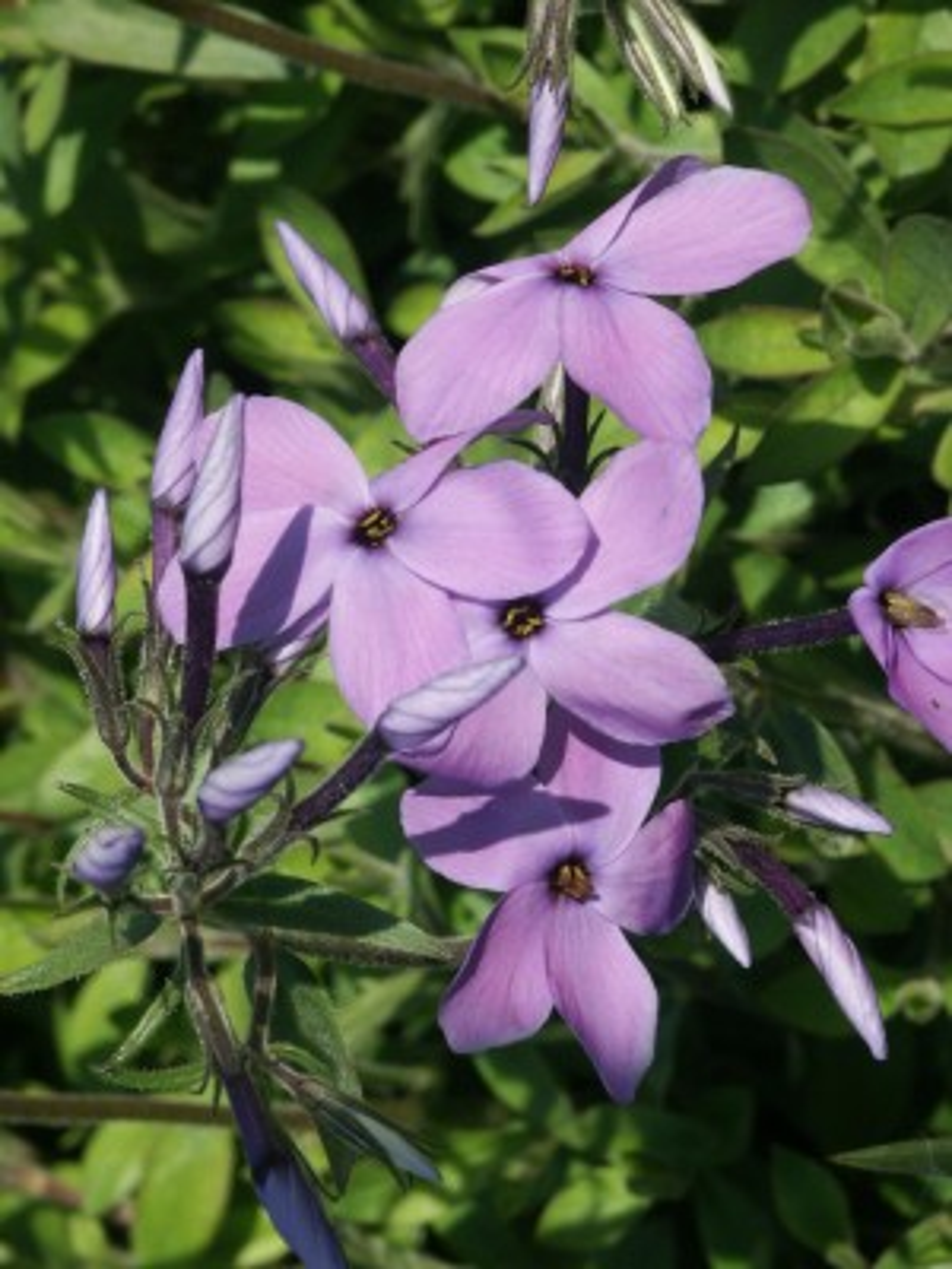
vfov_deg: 9.9
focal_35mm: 199
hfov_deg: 7.5
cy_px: 634
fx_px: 7297
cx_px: 476
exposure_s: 1/250
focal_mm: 50.48
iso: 100
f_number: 9.5
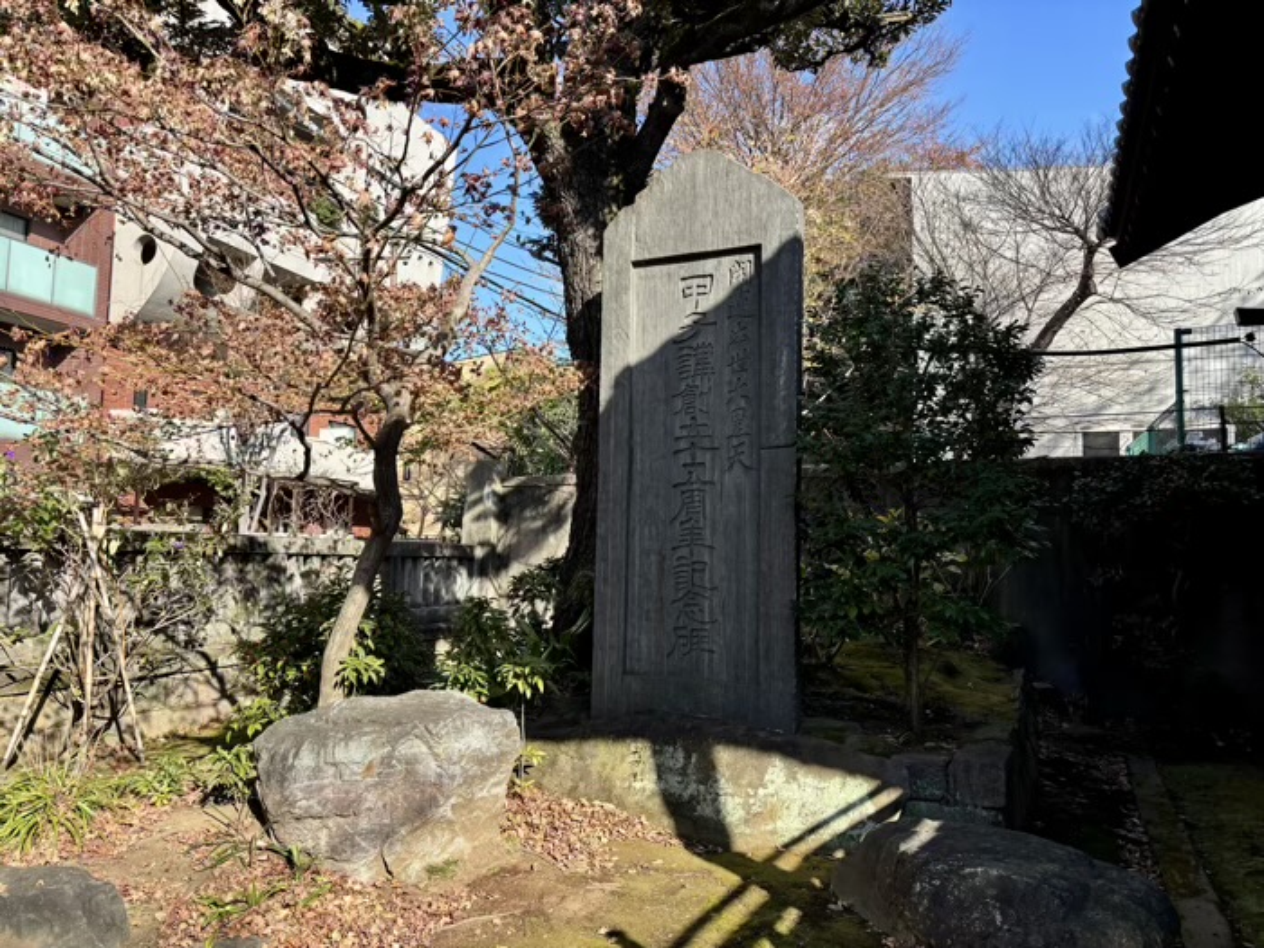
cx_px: 632
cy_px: 474
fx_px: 949
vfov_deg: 53.1
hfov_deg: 67.3
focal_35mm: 26
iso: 50
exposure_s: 1/1115
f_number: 1.6
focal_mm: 5.96
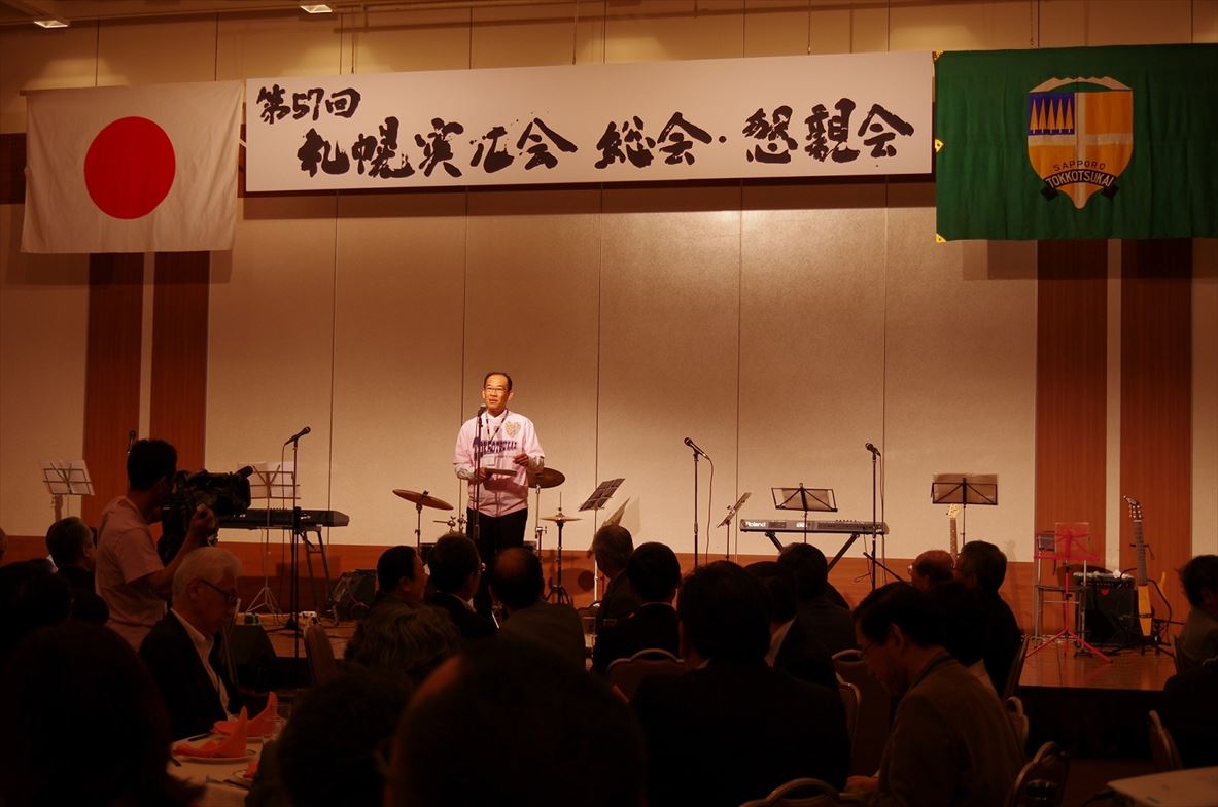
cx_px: 609
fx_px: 1824
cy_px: 404
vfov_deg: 25.0
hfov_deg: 36.9
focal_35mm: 54
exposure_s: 1/80
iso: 200
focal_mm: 36
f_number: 4.5
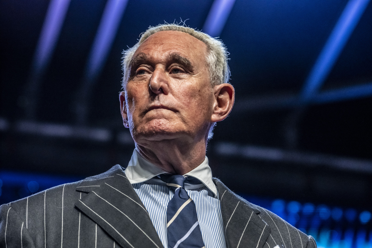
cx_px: 186
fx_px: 1891
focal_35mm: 183
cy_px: 124
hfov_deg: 11.2
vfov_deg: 7.5
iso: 6400
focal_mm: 183
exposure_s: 1/250
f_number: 5.6
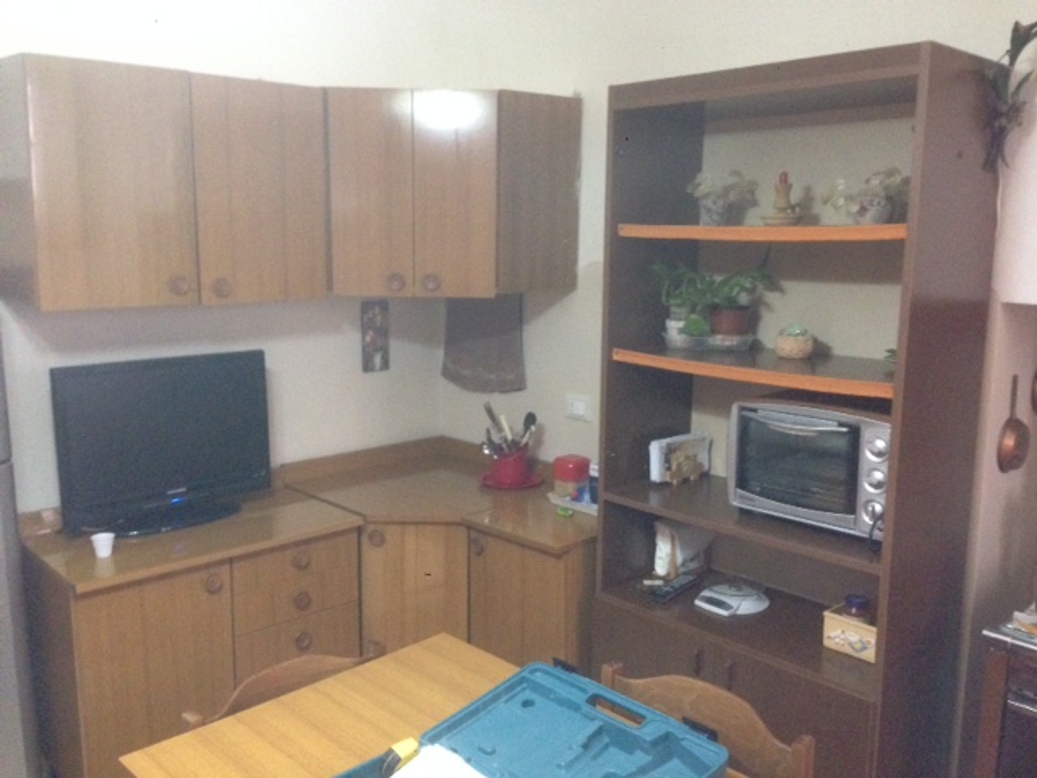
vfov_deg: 42.9
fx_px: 989
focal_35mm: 33
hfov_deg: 55.4
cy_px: 389
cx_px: 518
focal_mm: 4.12
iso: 500
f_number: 2.4
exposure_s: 1/15
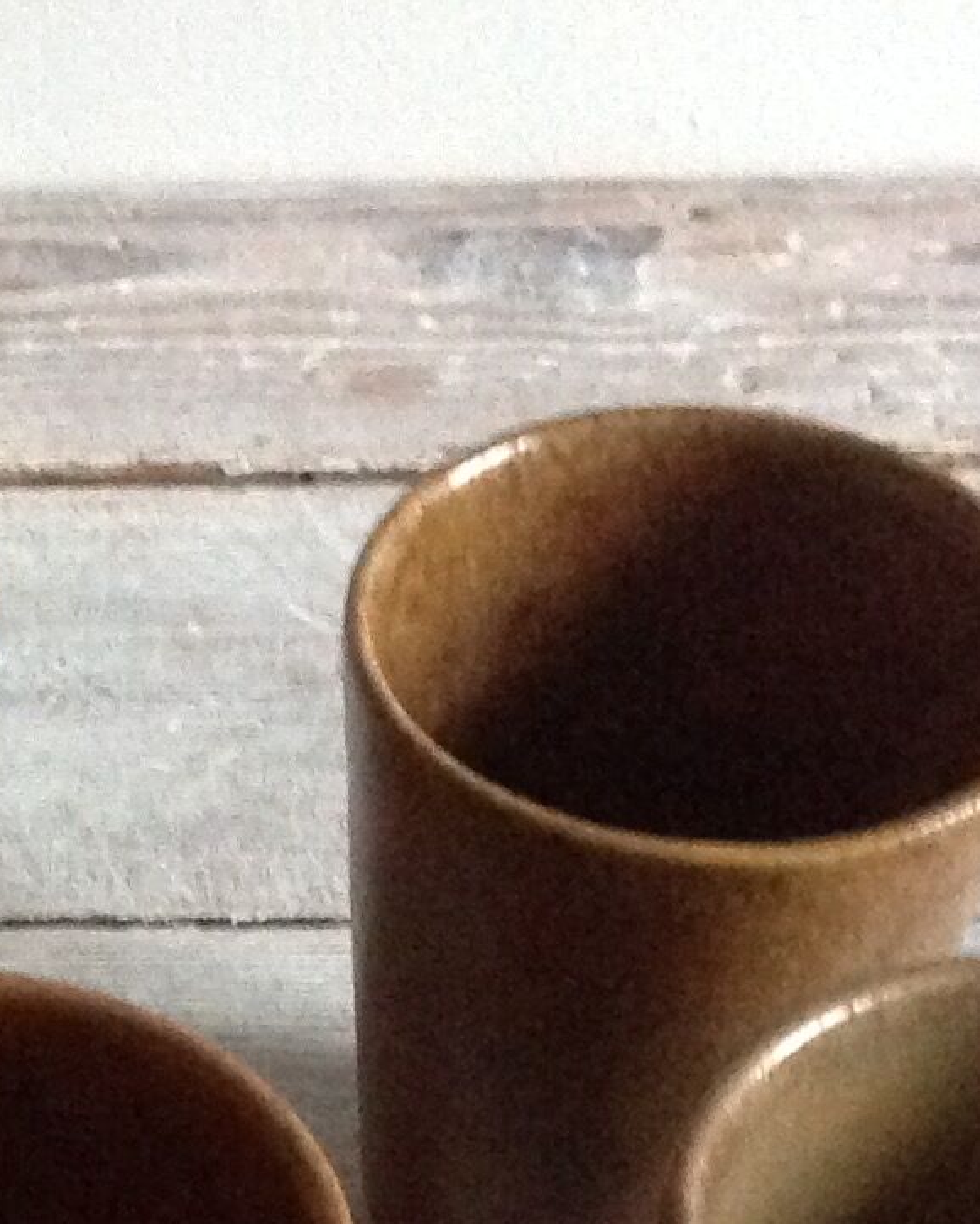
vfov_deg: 15.2
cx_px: -282
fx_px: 4423
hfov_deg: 12.3
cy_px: 1470
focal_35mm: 122
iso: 640
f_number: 2.4
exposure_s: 1/15
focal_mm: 4.28
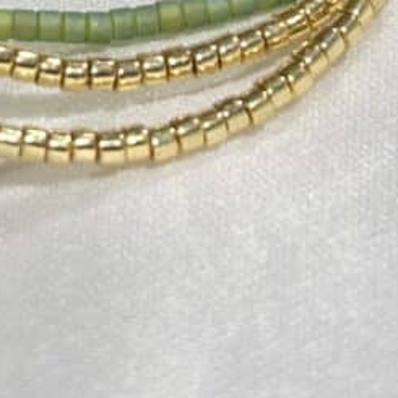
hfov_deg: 9.1
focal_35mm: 192
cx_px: 32
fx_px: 2498
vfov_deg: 8.8
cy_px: -273
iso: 32
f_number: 1.6
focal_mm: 5.96
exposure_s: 1/303
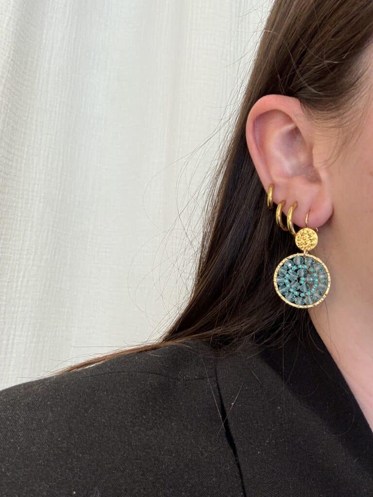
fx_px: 431
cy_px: 248
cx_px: 186
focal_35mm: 30
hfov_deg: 46.8
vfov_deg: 60.0
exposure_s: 1/100
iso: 80
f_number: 1.9
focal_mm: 2.69
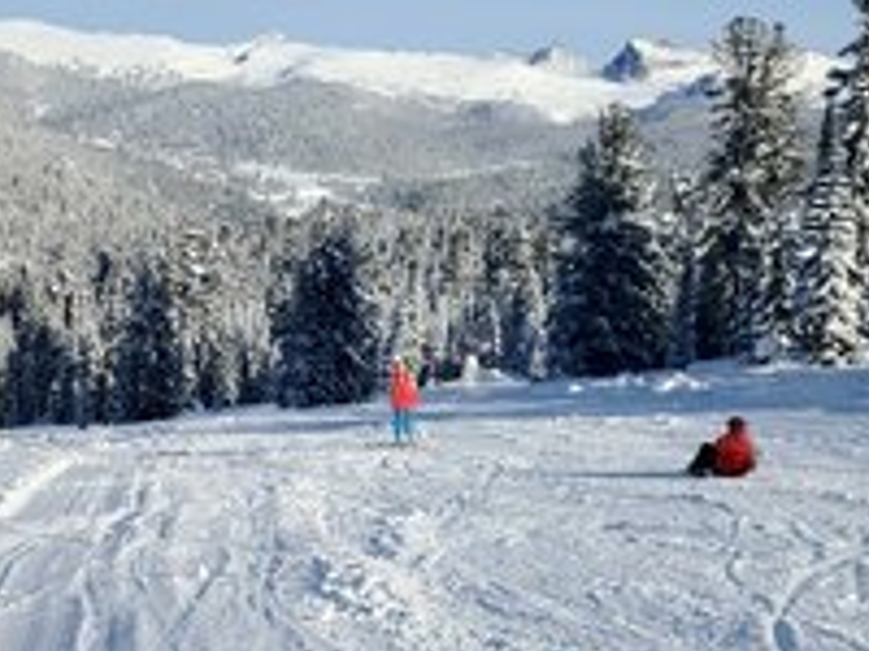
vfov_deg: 21.0
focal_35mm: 70
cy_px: 234
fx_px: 1757
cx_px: 426
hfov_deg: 27.8
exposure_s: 1/3460
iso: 64
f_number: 2.4
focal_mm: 4.28
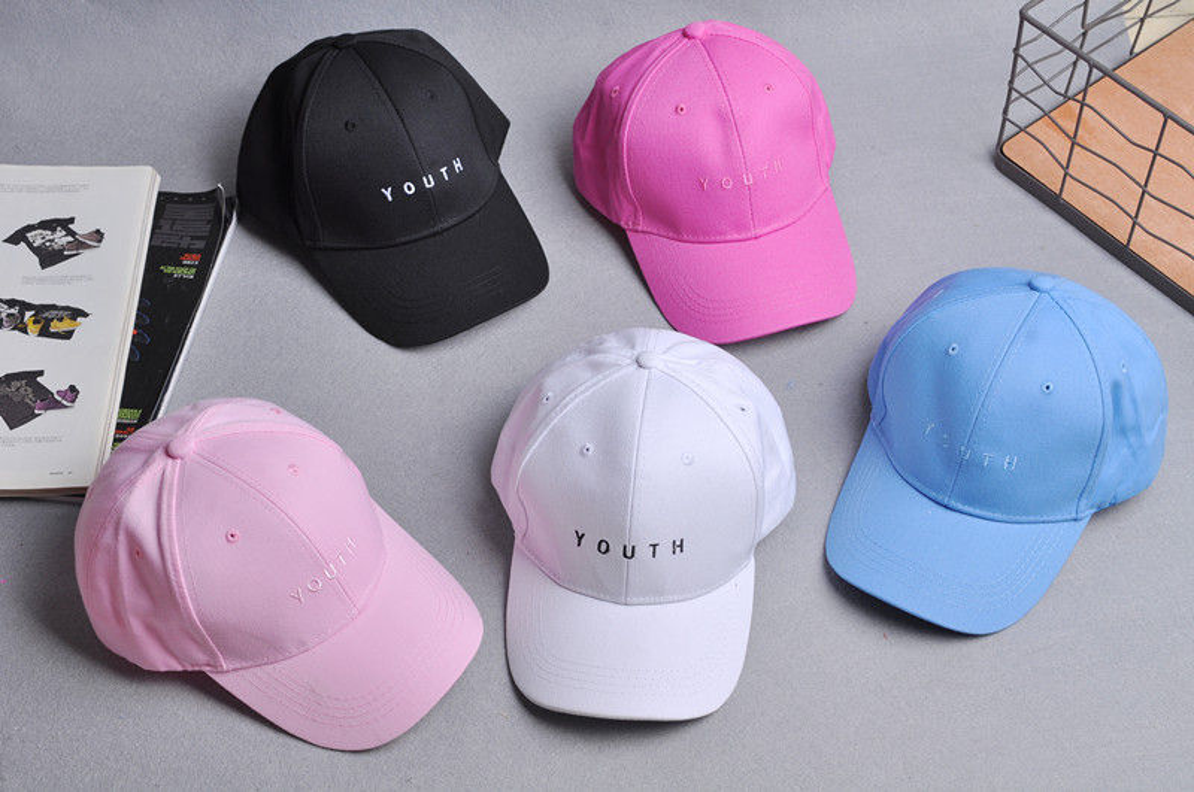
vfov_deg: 21.5
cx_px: 597
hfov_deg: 31.9
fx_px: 2087
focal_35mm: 63
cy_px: 396
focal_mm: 42
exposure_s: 1/125
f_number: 10
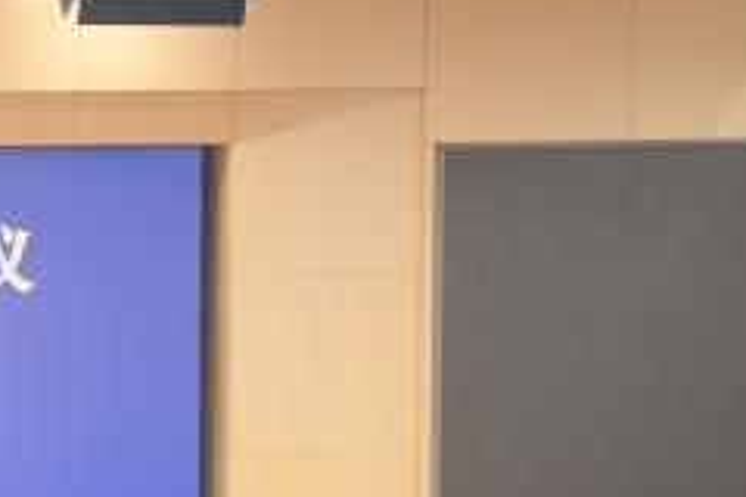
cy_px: 559
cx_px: -575
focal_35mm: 175
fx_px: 3626
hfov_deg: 11.0
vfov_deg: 7.8
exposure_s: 1/200
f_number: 3.2
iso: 800
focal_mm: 35
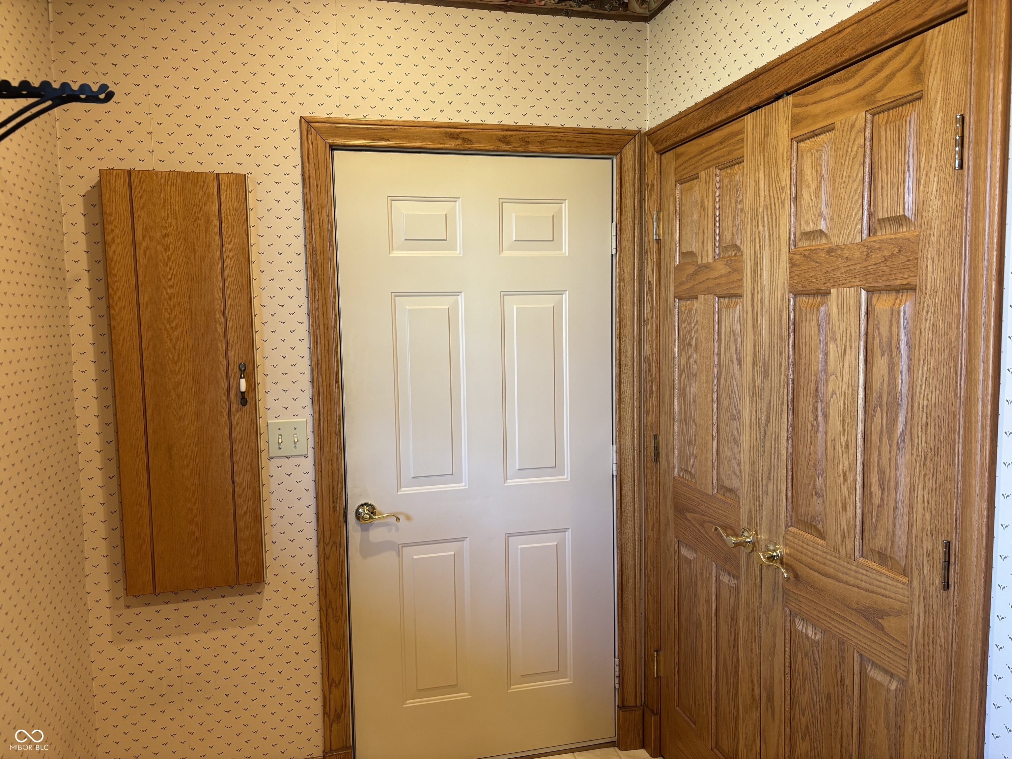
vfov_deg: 53.1
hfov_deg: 67.3
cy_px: 380
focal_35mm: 26
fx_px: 760
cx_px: 506
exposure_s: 1/60
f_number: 1.6
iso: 100
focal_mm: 5.96
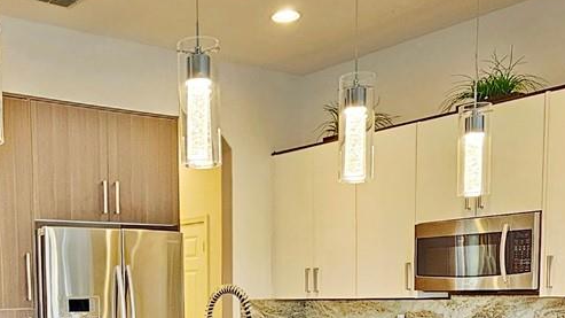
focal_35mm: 46
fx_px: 689
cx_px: 140
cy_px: 366
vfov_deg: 24.0
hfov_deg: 43.2
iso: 400
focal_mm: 2.2
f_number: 2.2
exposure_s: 1/30
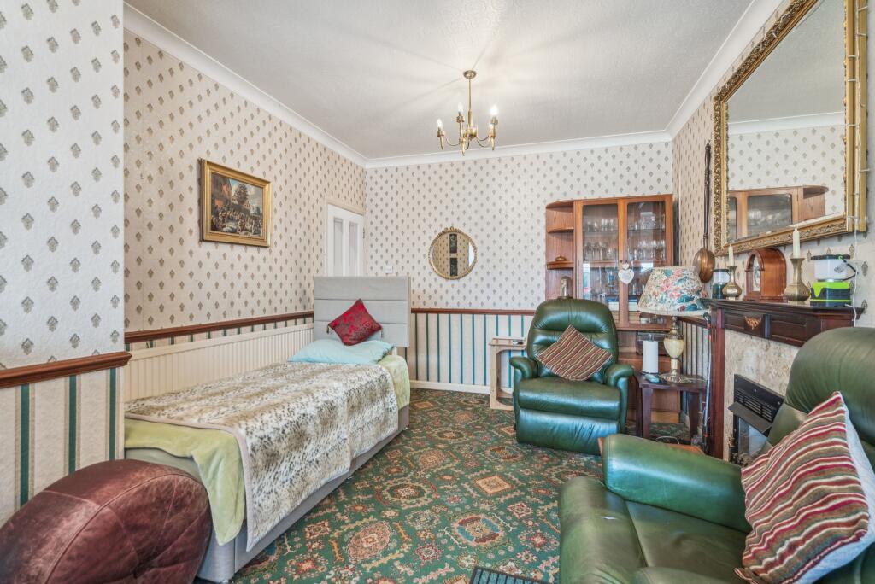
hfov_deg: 96.7
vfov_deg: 73.8
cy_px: 292
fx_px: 389
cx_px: 438
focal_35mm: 16
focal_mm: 16
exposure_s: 1/25
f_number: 5.6
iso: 640
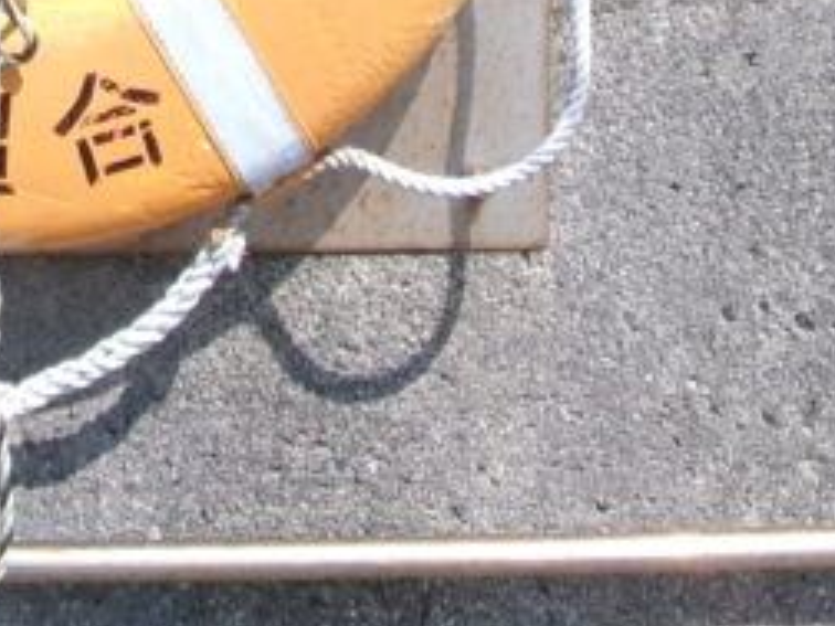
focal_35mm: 114
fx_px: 2750
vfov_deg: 12.2
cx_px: 7
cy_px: -407
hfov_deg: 16.9
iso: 100
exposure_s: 1/100
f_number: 10.8
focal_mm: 5.1
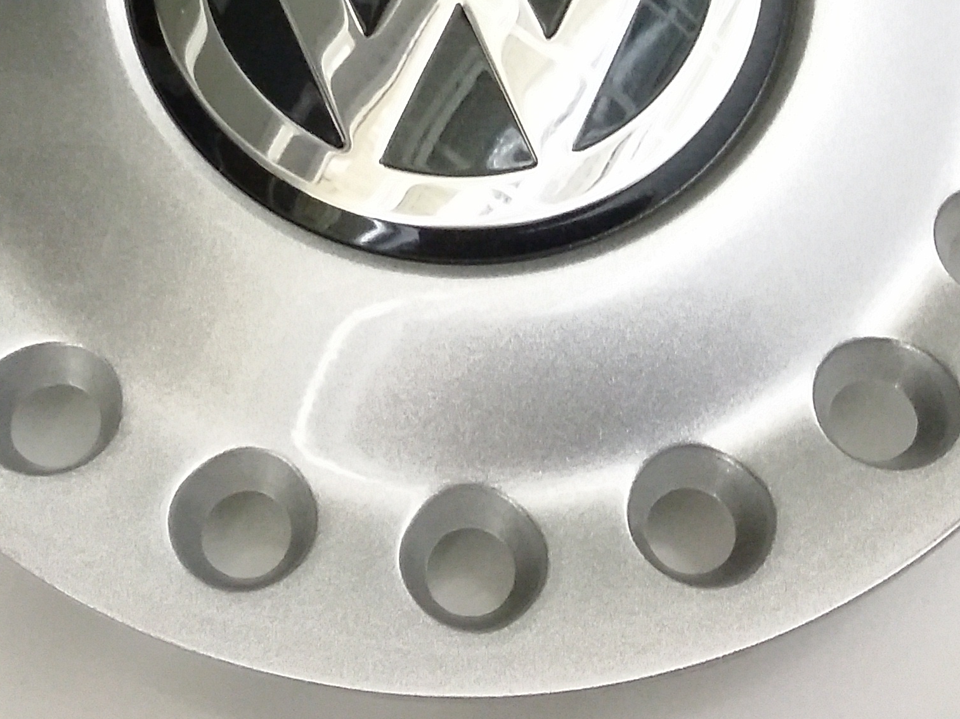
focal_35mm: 69
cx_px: 438
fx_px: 1913
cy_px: 82
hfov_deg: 28.2
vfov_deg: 20.9
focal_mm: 3.4
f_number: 2.4
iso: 500
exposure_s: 1/15
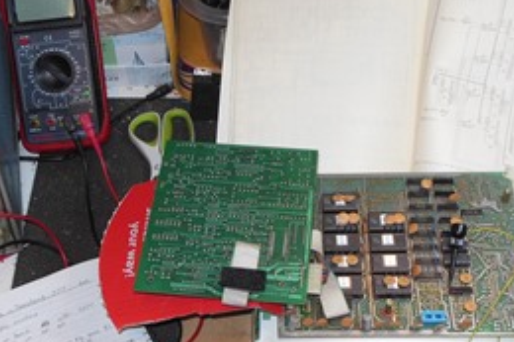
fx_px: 742
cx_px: 312
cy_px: 227
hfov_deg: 38.0
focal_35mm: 52
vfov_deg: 25.8
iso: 125
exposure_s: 1/30
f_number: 3.3
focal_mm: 5.2
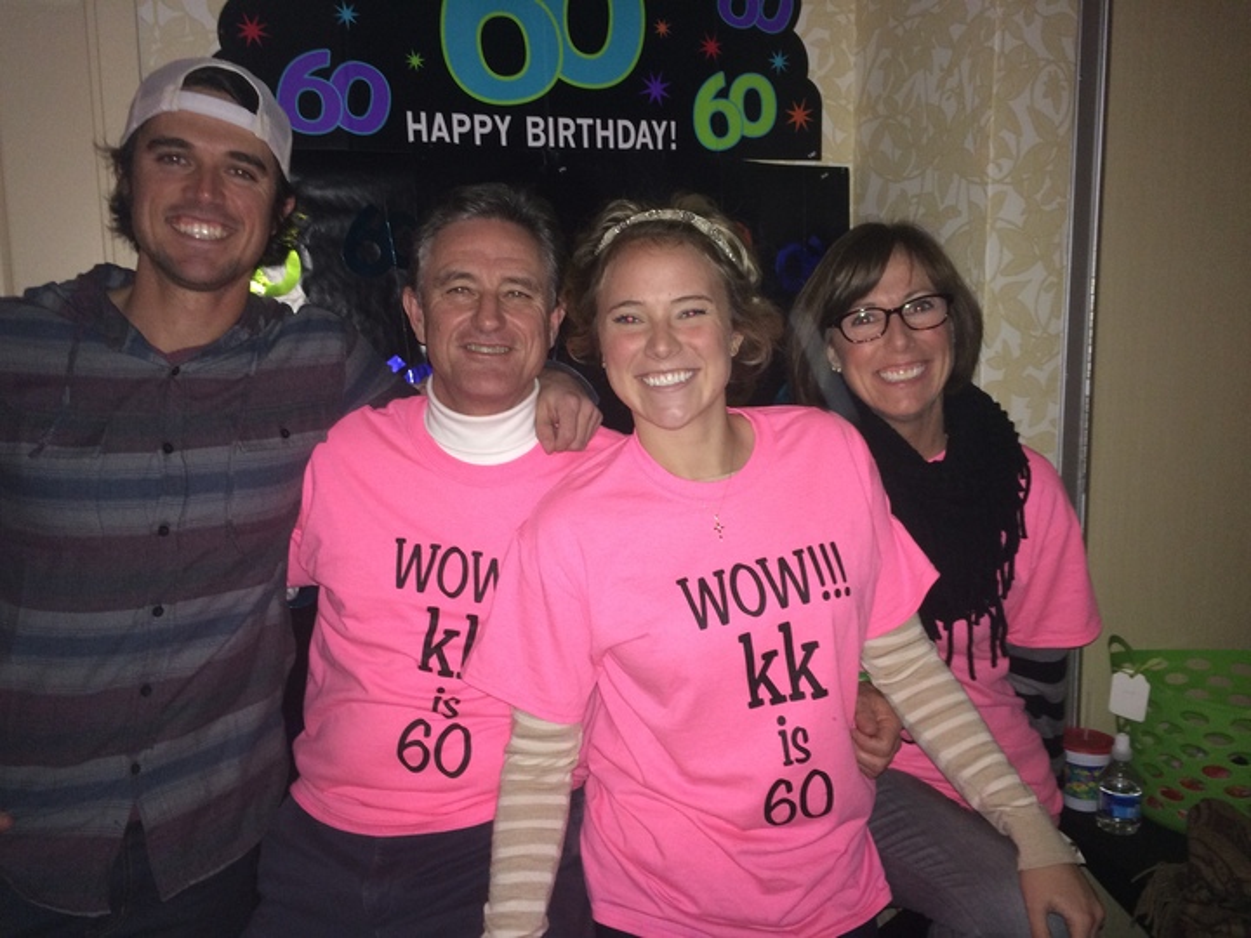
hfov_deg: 61.7
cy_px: 469
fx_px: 1048
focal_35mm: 29
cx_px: 626
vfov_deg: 48.2
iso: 160
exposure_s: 1/16
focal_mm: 4.15
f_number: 2.2
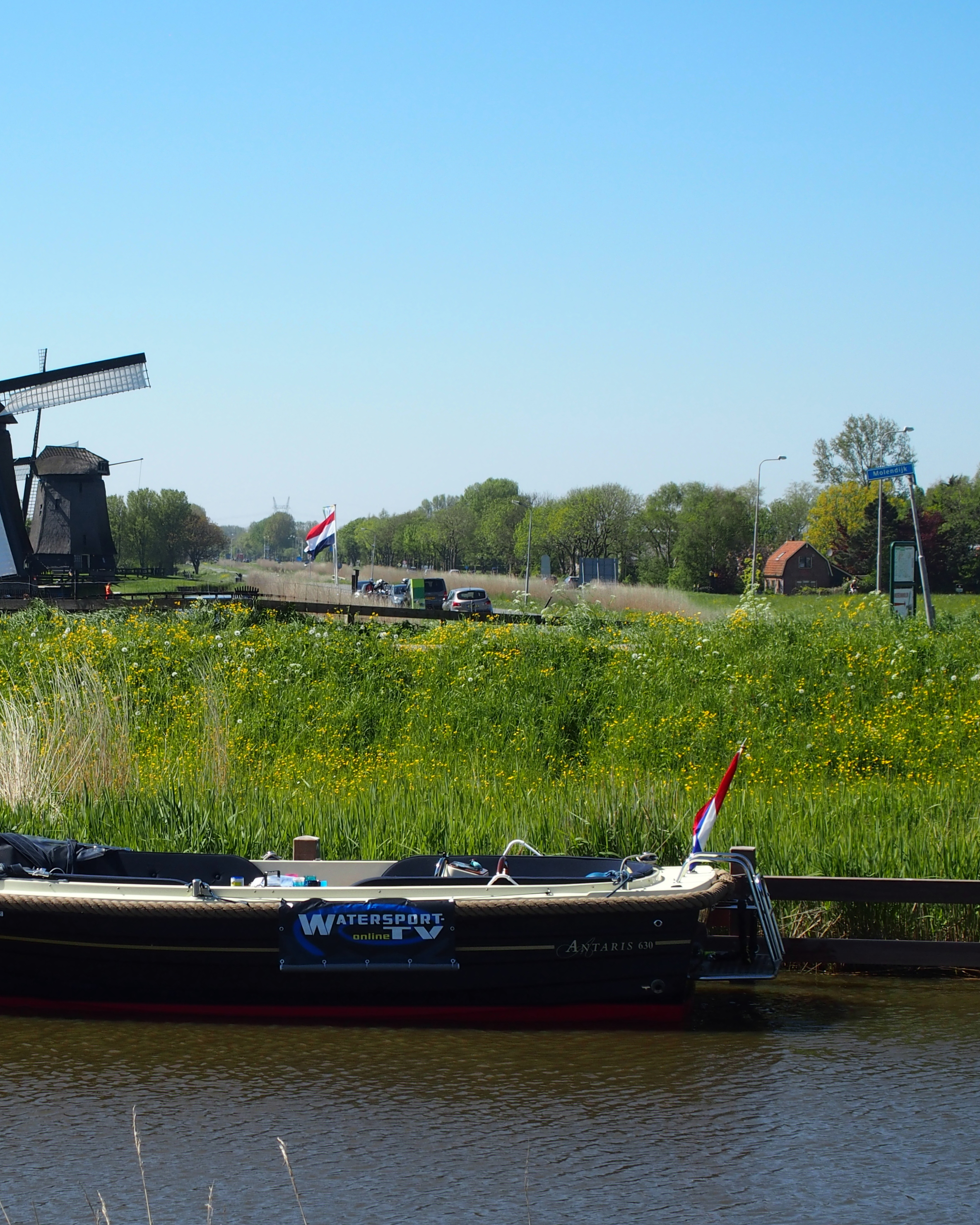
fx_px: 3227
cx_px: 238
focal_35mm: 89
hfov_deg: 17.2
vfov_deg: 21.5
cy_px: 609
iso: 100
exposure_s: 1/640
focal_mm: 14.5
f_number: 5
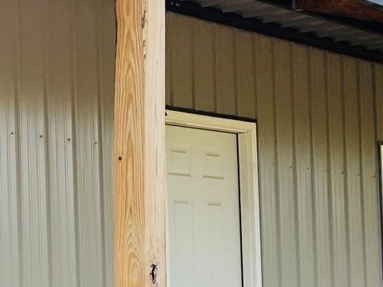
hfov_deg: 16.4
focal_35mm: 116
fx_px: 1283
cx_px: -57
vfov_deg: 12.6
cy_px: 276
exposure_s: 1/578
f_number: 1.6
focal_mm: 4.2
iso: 32
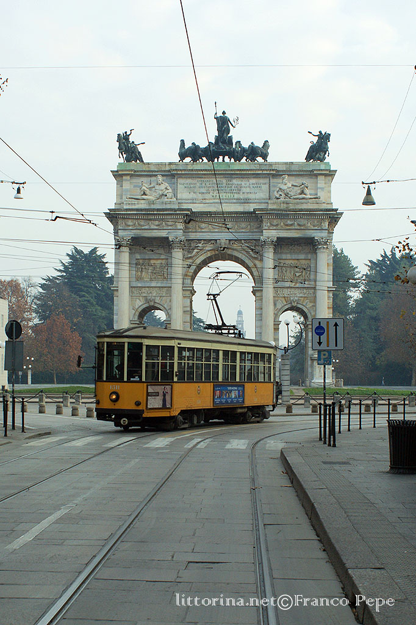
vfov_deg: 37.9
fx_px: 911
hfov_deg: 25.7
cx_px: 208
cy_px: 312
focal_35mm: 52
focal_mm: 35
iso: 400
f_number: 7.1
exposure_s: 1/250
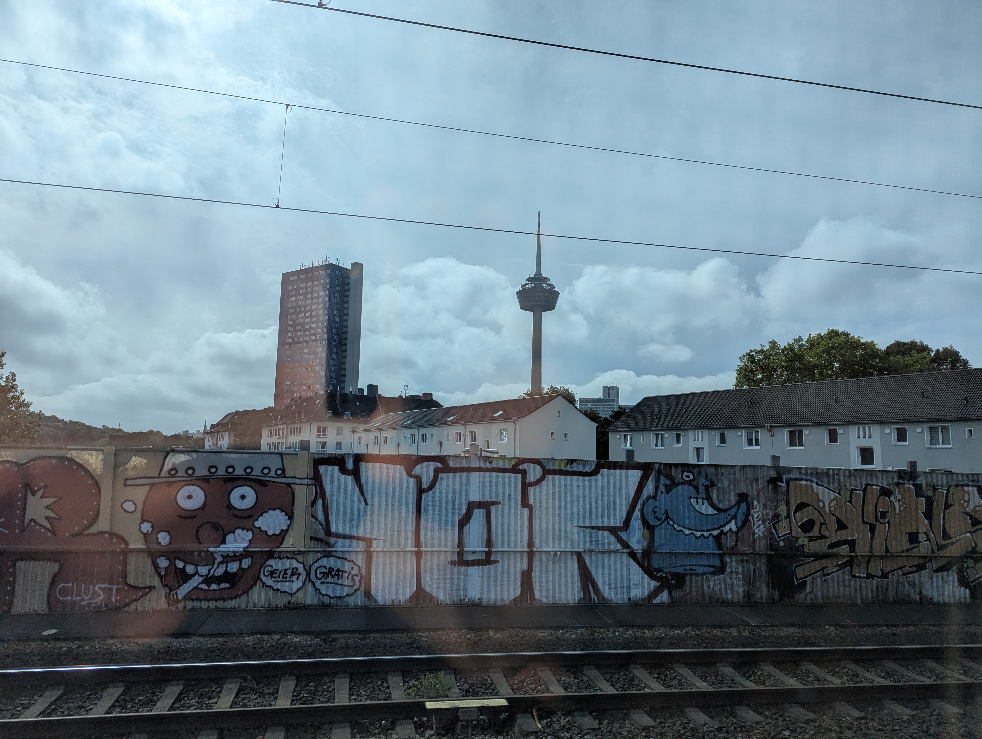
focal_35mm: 24
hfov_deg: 71.5
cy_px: 370
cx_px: 491
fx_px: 682
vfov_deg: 56.9
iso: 44
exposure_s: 1/2571
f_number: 1.85
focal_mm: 6.81
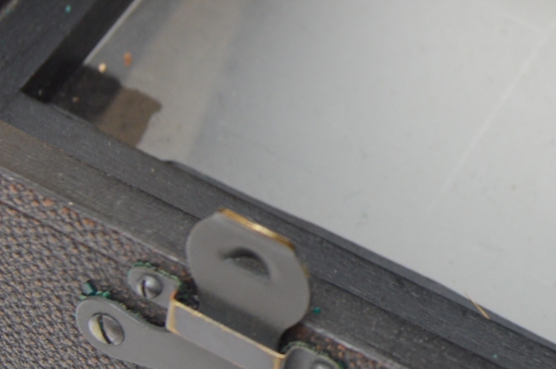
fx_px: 2345
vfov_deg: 9.0
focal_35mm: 152
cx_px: 544
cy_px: 101
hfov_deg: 13.4
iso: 200
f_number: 5
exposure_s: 1/200
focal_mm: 26
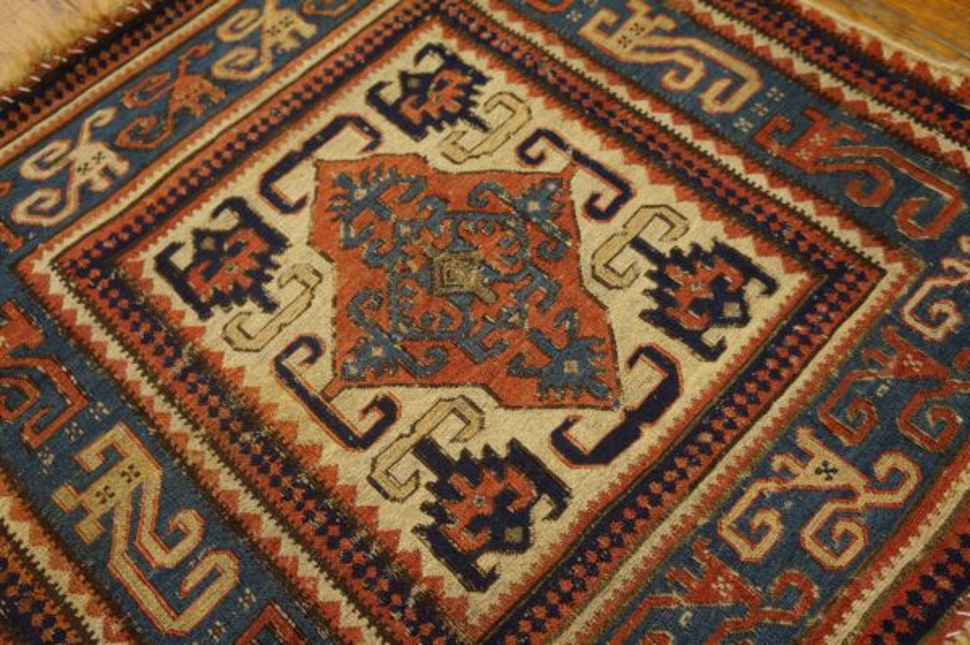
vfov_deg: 43.5
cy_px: 322
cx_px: 485
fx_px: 808
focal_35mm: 30
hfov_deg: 62.0
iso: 1000
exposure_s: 1/60
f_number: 4
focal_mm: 20
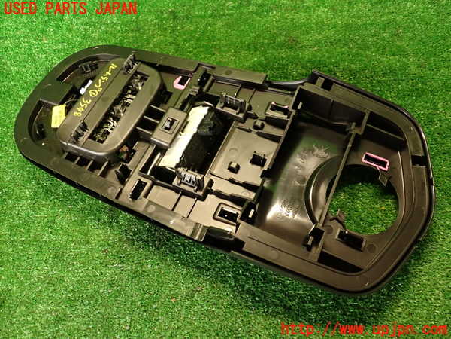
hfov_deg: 56.8
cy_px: 170
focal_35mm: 32
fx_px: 417
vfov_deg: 44.2
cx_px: 226
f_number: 2.4
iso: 400
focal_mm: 5.79
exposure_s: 1/30
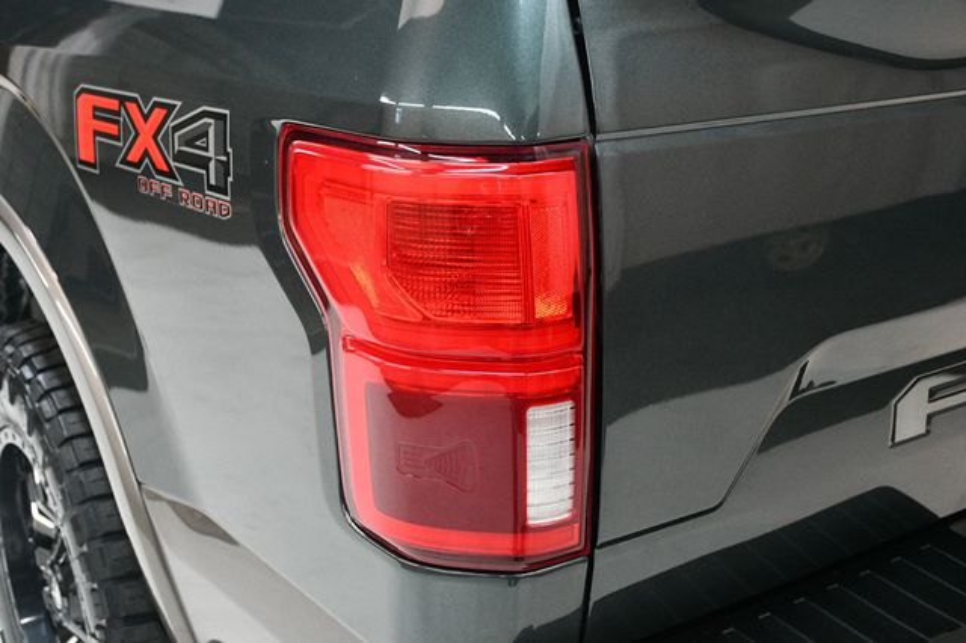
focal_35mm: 48
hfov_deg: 41.1
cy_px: 322
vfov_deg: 28.0
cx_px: 483
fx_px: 1287
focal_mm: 32
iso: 3200
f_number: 4
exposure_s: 1/100
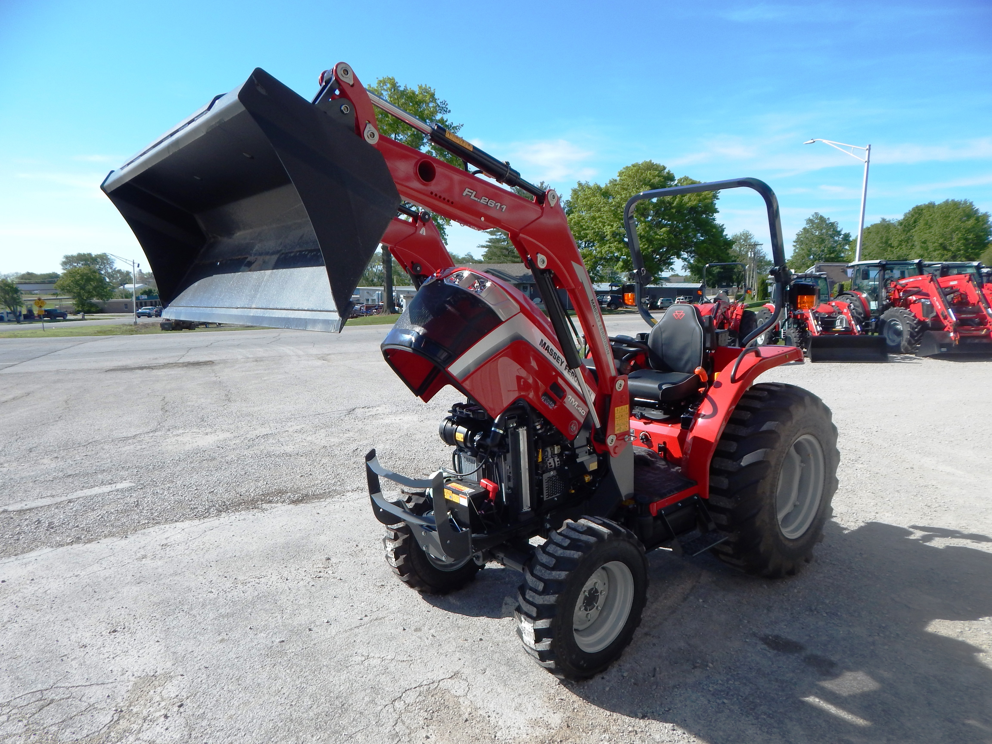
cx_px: 496
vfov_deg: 61.1
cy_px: 372
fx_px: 630
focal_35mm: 22
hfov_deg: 76.4
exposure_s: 1/1500
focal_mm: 4
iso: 125
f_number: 3
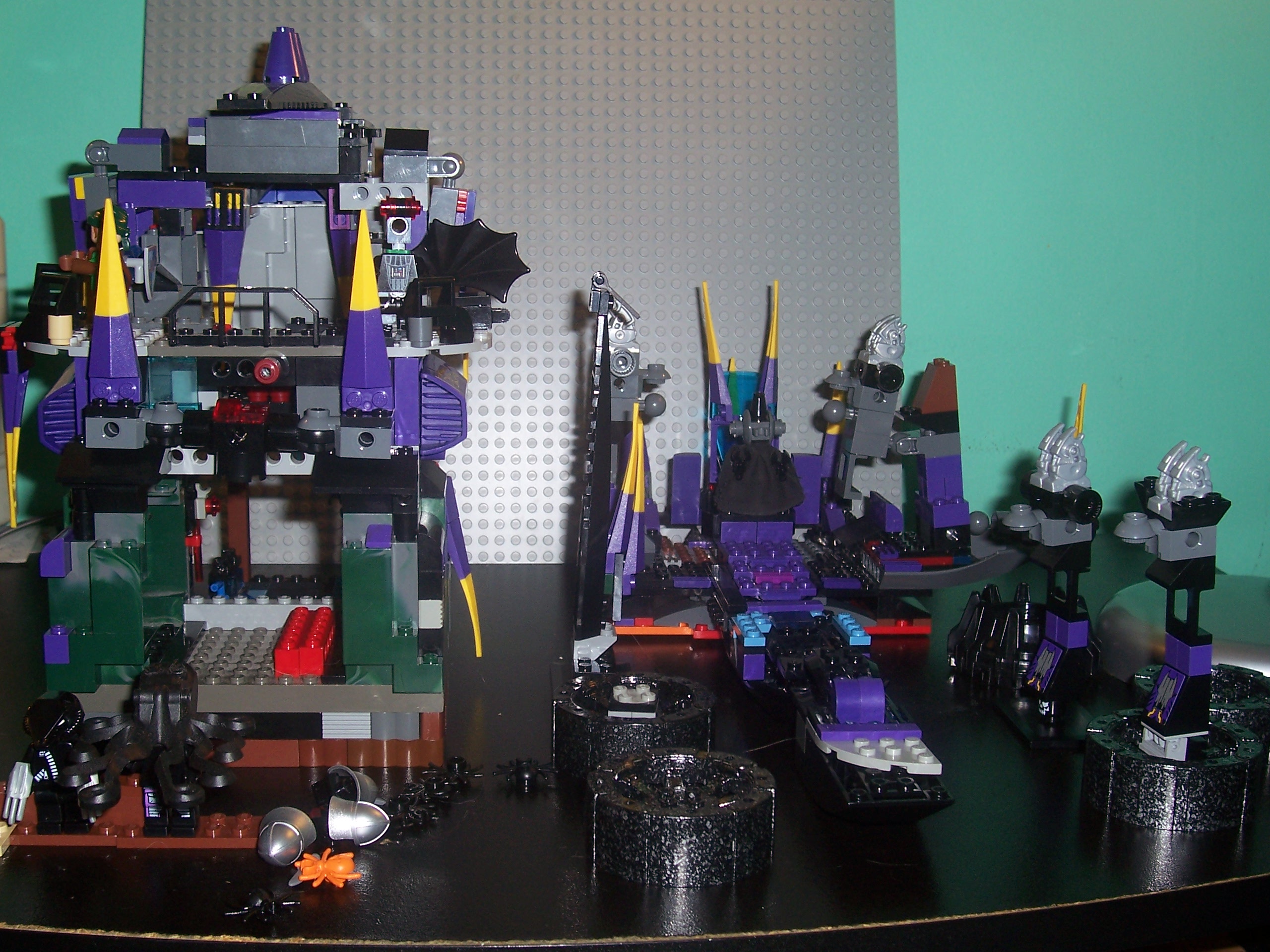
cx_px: 635
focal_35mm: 42
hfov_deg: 44.8
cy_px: 476
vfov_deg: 34.3
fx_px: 1541
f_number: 3
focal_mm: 7
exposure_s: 1/60
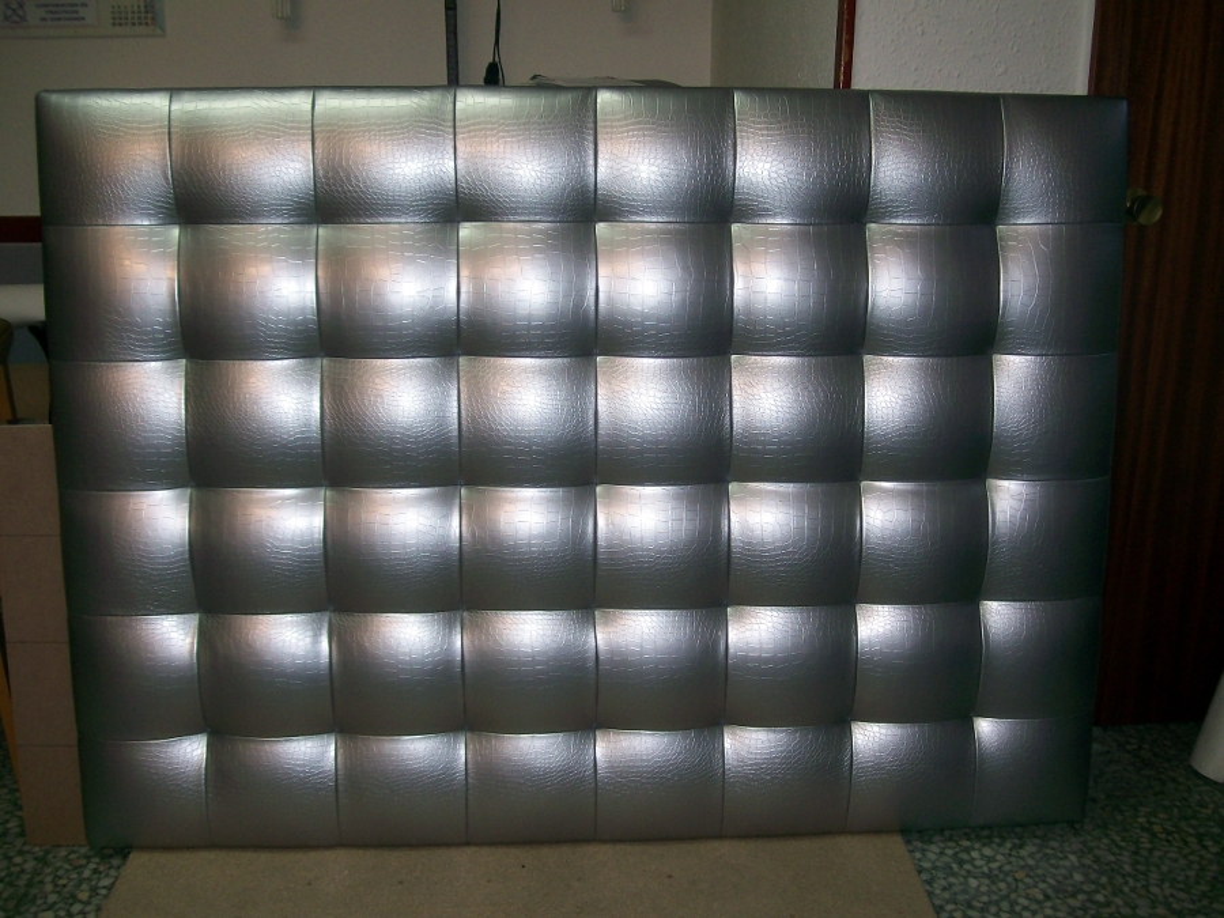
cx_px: 612
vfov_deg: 39.7
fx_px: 1273
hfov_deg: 51.4
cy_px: 459
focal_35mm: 36
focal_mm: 6
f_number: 2.7
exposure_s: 1/64
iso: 80
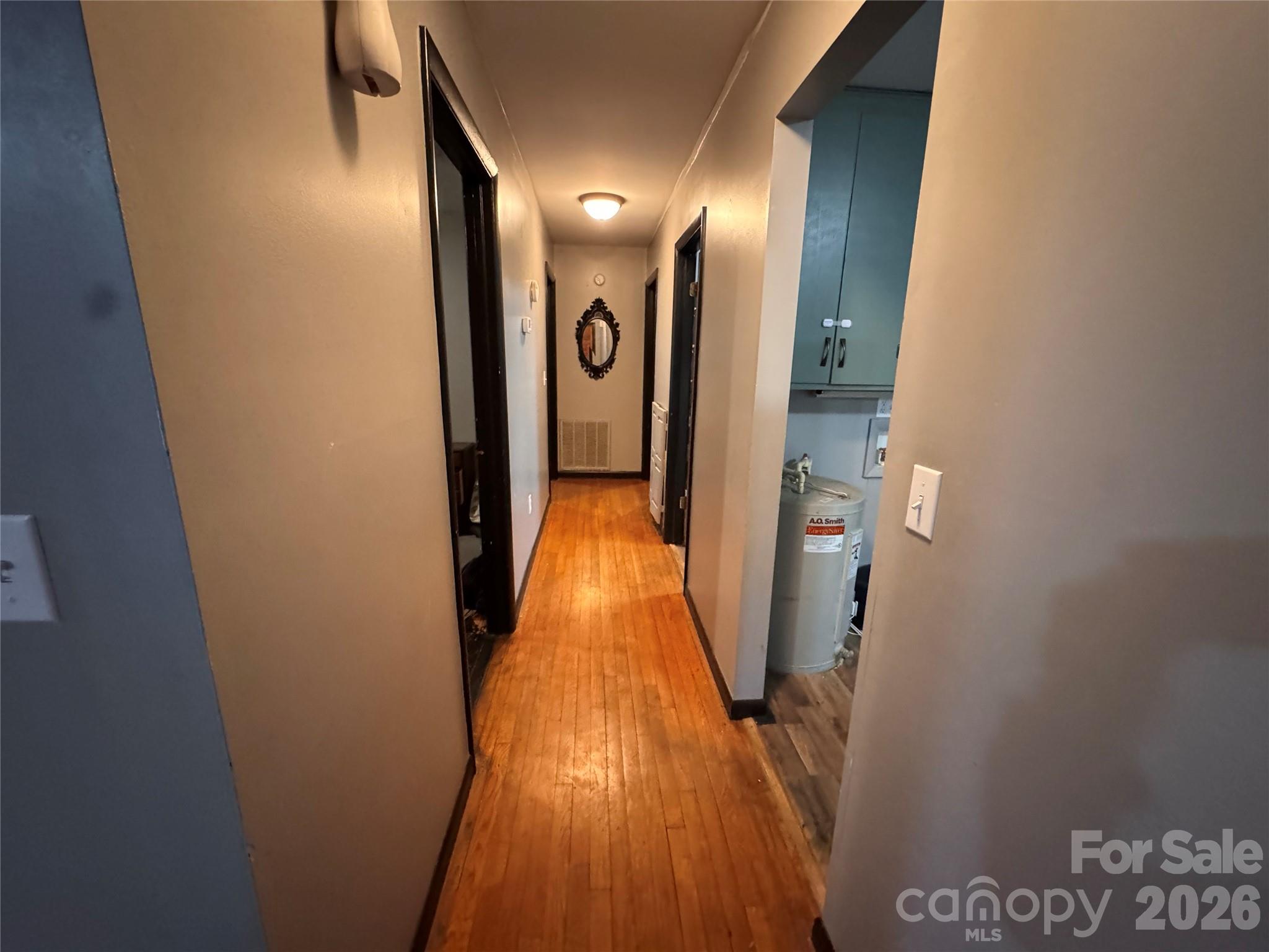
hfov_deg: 102.1
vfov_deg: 85.7
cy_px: 476
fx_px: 513
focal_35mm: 14
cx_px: 634
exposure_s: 1/40
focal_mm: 2.22
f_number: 2.2
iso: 1250
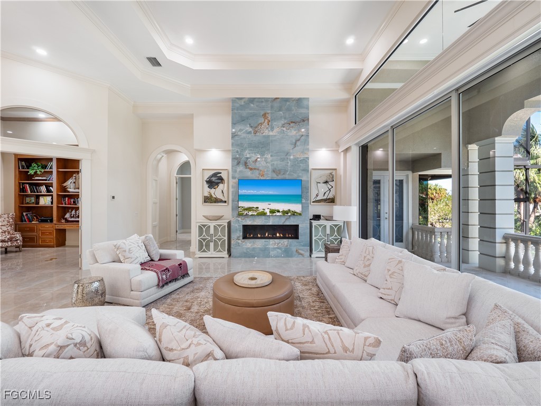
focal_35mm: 14
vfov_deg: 85.7
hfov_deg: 102.1
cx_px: 270
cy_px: 203
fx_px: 219
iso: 200
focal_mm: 7
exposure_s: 1/3
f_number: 7.1
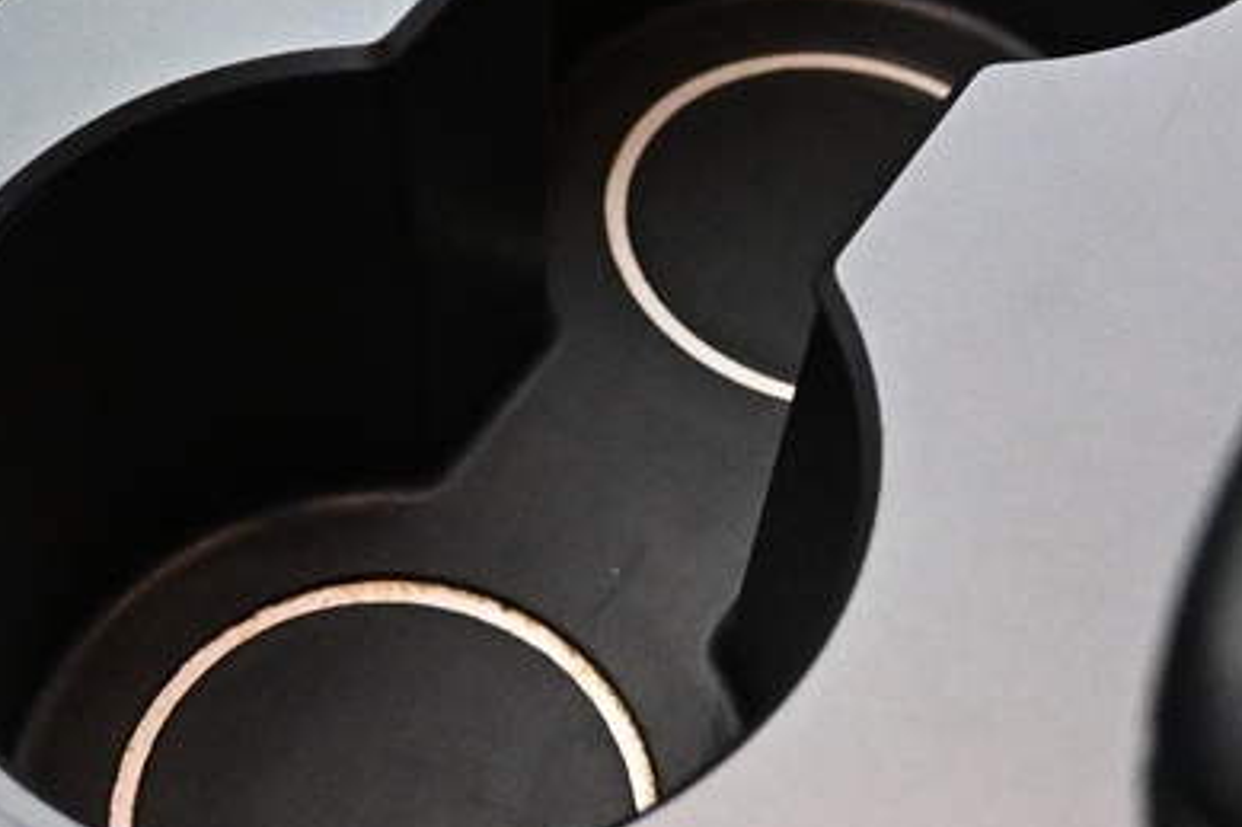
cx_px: 524
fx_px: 3448
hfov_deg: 20.4
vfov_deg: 13.3
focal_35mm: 100
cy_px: -185
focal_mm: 16
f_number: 3.5
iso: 3200
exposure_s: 1/60
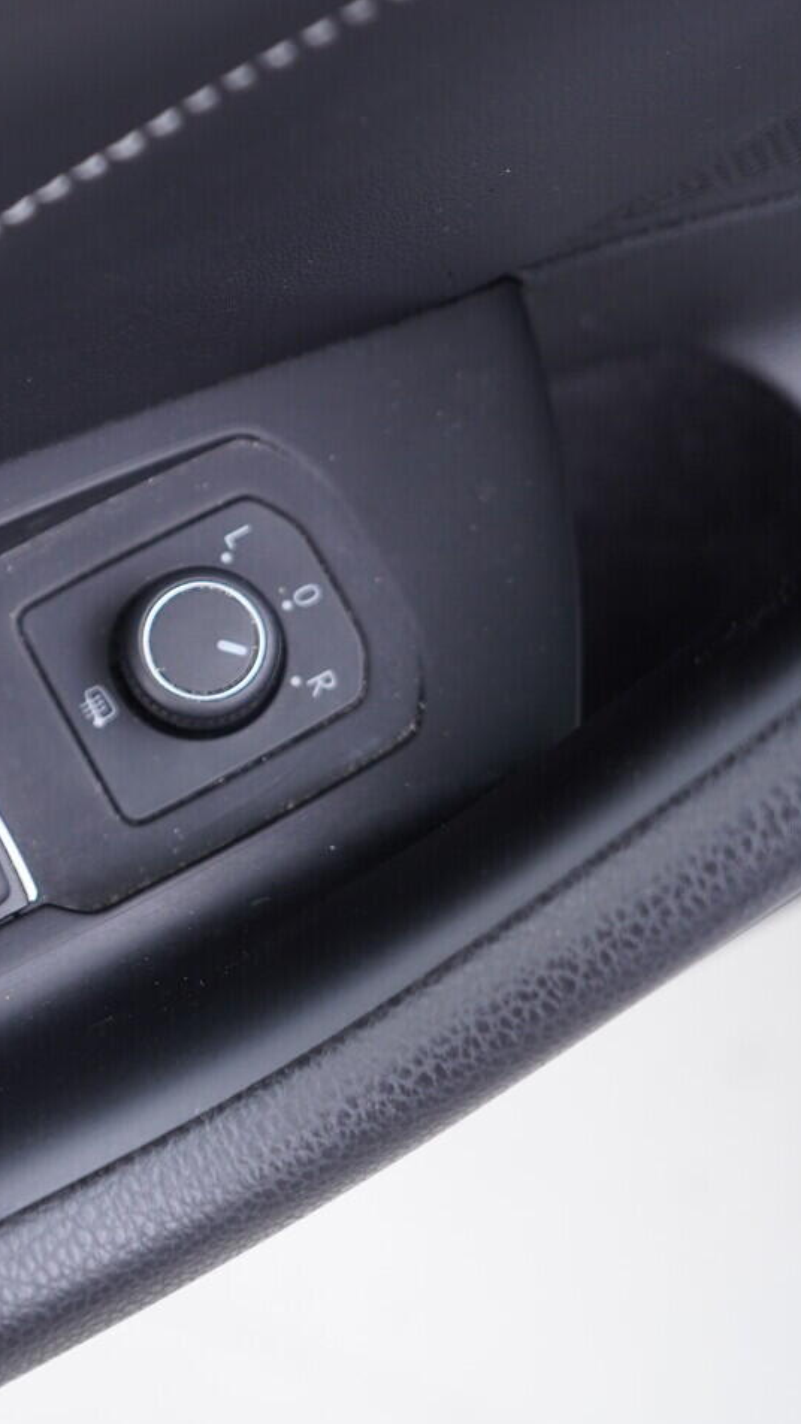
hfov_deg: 20.0
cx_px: -111
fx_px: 2152
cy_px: 714
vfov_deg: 36.6
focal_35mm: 57
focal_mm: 24
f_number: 2.8
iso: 320
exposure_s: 1/40
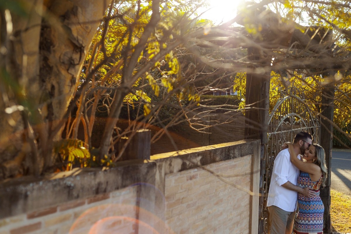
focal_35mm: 50
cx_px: 176
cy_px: 117
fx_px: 488
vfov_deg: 27.0
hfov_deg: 39.6
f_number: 2.8
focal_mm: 50
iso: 200
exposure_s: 1/800
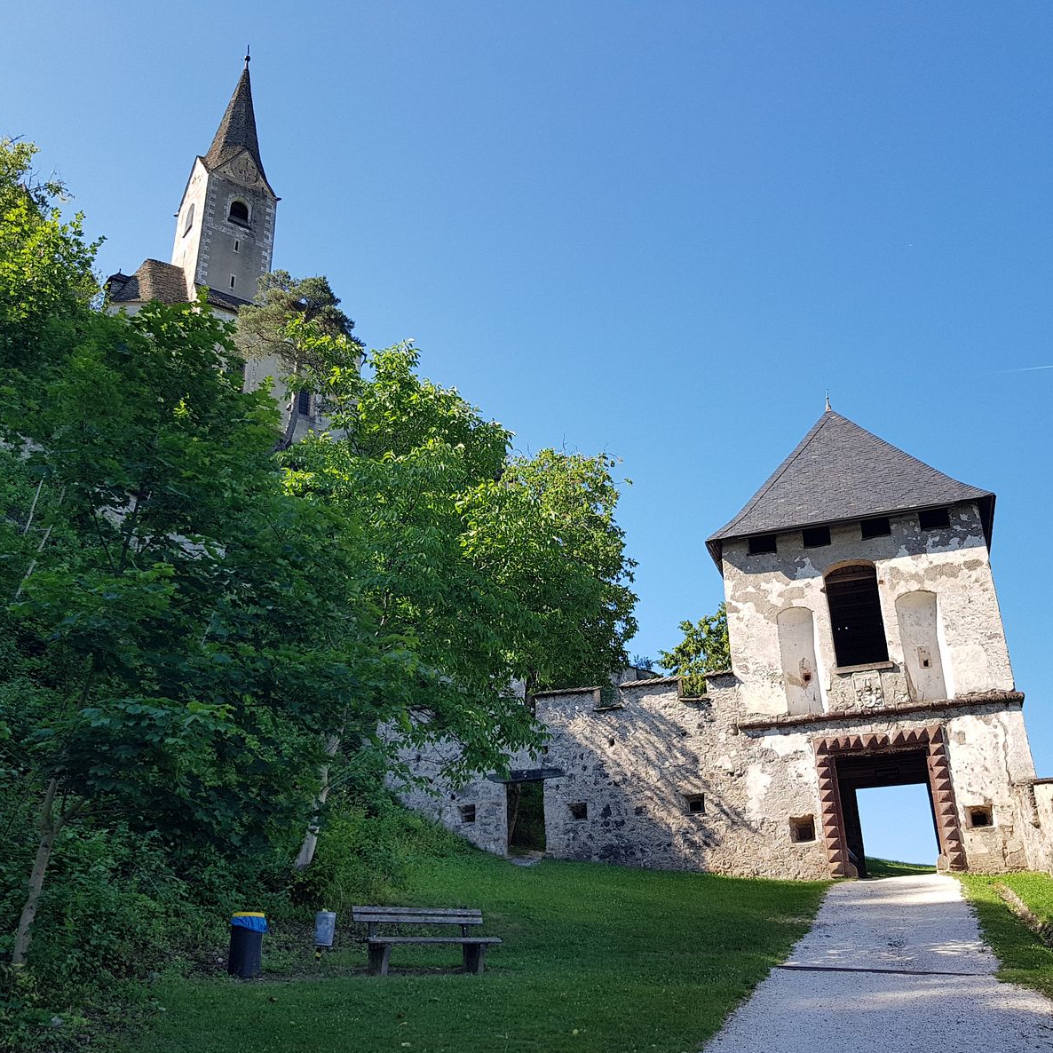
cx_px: 562
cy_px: 532
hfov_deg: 52.5
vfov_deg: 52.5
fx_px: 1067
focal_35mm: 31
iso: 50
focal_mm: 4.2
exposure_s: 1/1072
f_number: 1.7
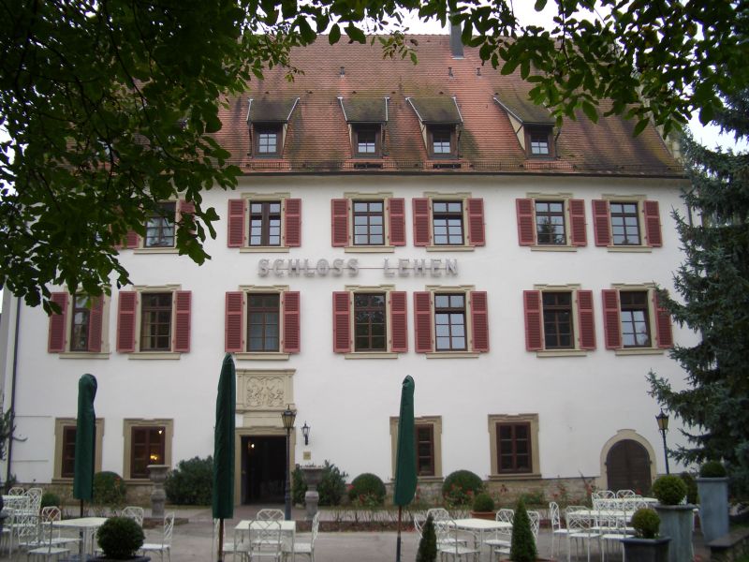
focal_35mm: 35
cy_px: 281
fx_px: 757
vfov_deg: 40.7
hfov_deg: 52.6
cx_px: 374
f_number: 2.6
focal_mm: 5.8
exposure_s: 1/80
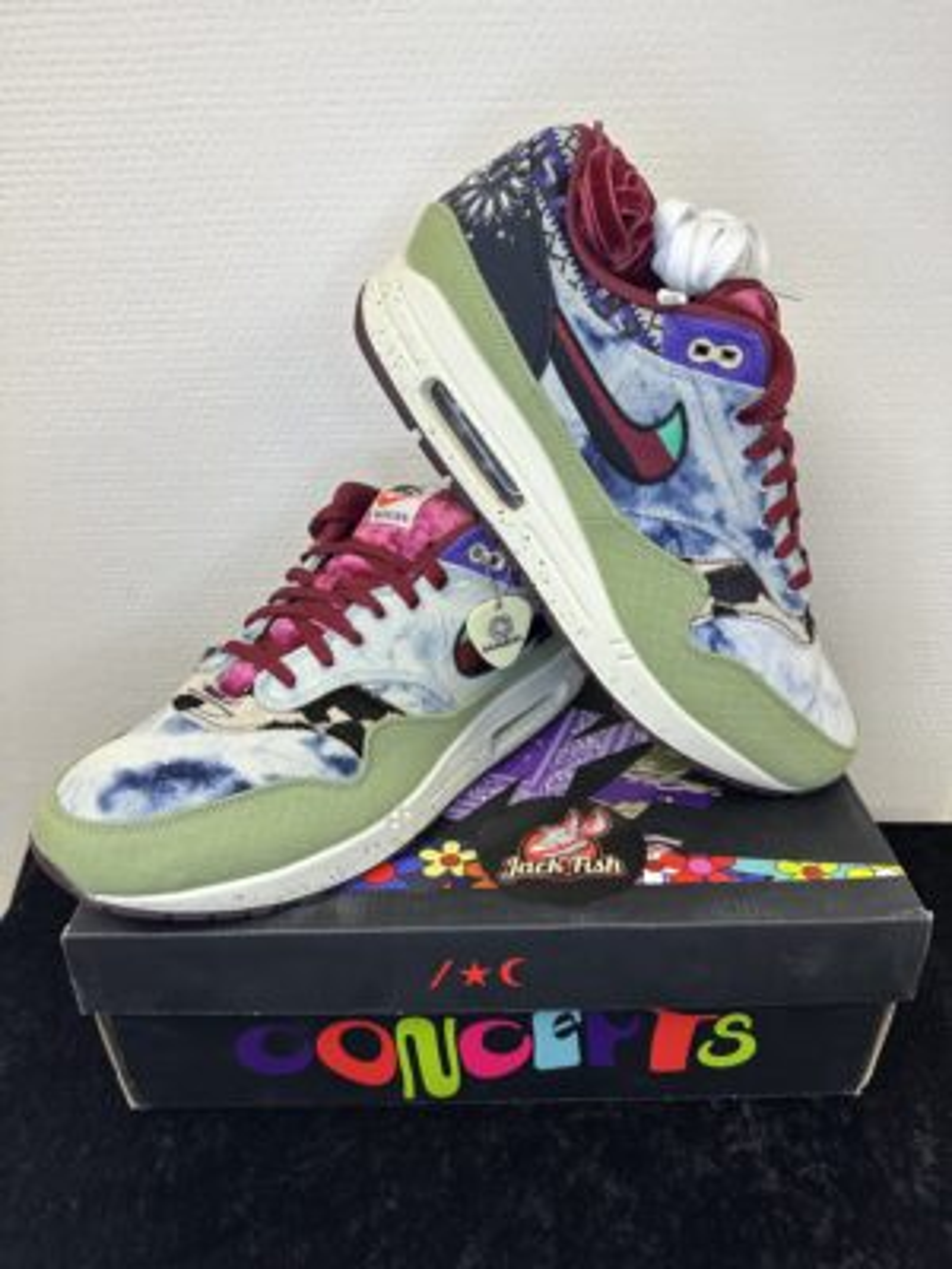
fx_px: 880
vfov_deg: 71.6
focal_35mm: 24
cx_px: 476
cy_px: 634
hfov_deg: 56.8
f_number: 1.78
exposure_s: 1/100
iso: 80
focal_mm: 6.86
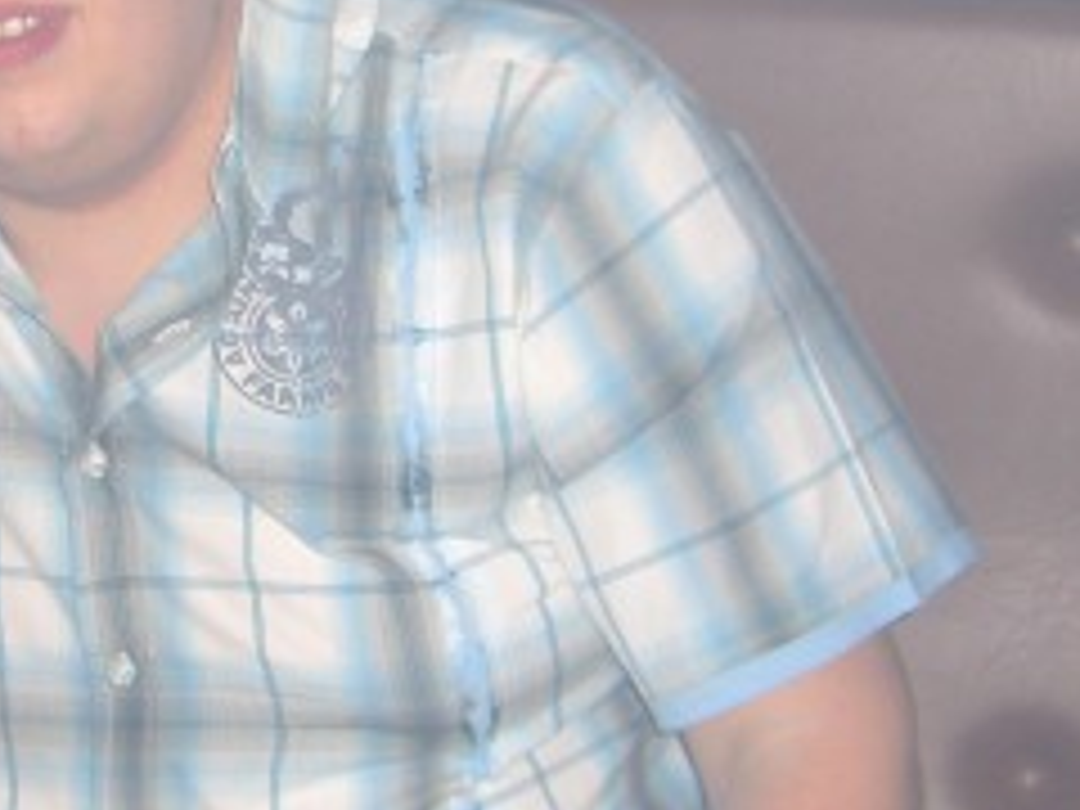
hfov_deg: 20.2
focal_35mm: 95
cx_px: 108
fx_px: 2964
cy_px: 315
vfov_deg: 15.5
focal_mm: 7.9
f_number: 2.8
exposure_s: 1/60
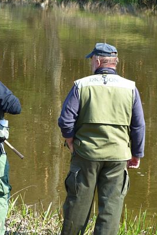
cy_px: 108
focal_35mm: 174
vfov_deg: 11.8
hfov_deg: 7.9
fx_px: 1138
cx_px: 15
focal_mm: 19.6
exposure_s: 1/200
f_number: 4
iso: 100
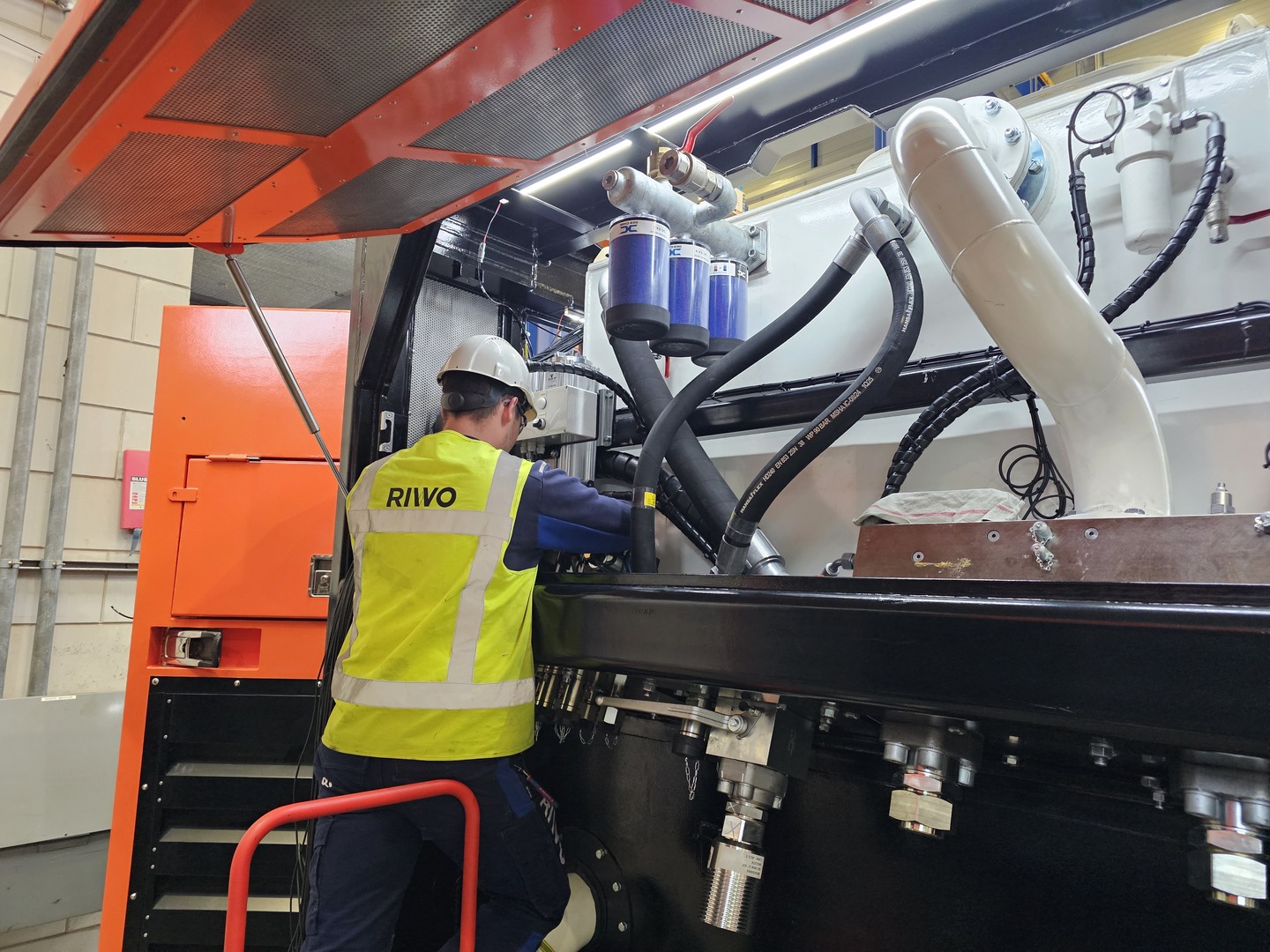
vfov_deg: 58.9
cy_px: 476
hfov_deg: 73.9
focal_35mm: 23
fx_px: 844
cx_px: 635
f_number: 1.7
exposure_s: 1/100
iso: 1000
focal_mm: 6.3
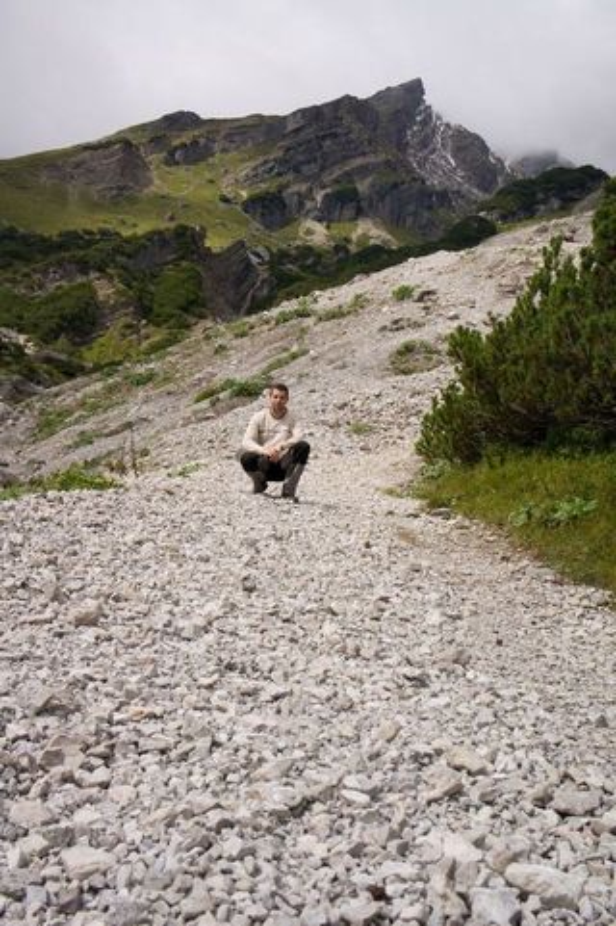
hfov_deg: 30.8
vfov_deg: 45.0
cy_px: 463
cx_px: 308
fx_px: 1118
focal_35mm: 44
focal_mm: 29
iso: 200
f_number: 13
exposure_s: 1/200
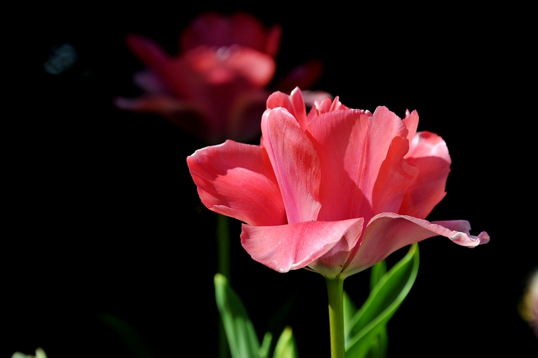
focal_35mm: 300
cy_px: 179
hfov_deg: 6.9
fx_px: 4480
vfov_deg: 4.6
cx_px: 269
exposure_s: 1/500
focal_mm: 300
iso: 200
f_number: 8
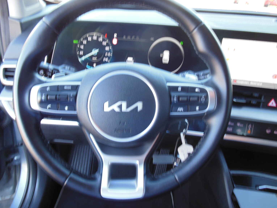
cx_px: 139
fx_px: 208
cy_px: 105
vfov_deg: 53.1
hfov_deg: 67.3
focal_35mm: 26
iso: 160
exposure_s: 1/30
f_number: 3.2
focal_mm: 4.5
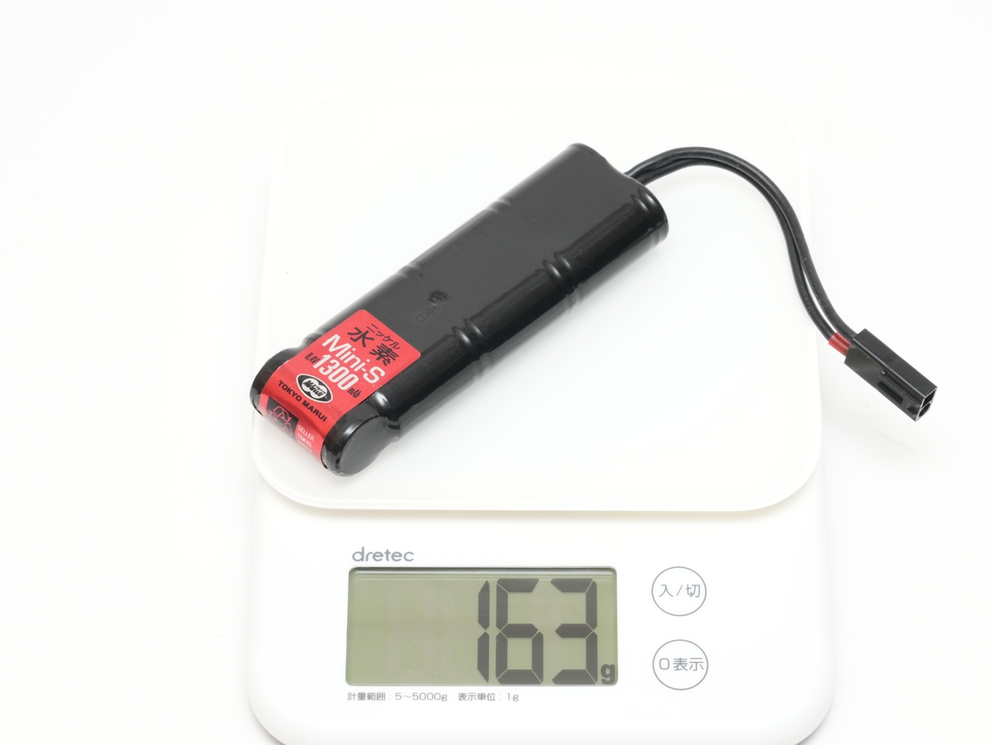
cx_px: 534
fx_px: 3382
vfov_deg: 12.6
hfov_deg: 16.7
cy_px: 391
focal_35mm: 118
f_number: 20
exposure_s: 1/60
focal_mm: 91
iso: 1600
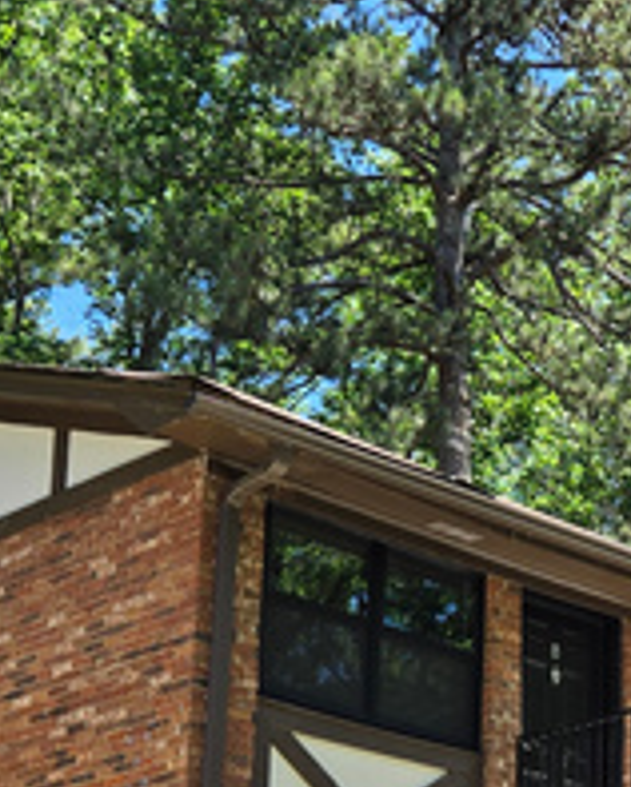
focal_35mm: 91
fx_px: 2121
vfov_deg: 20.2
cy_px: 835
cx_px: 791
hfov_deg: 16.1
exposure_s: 1/887
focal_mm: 5.4
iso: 25
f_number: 1.8
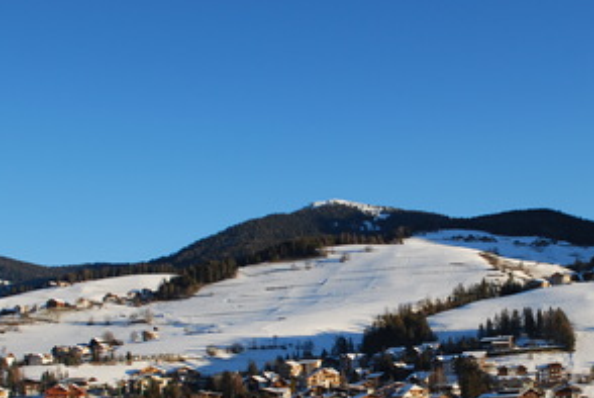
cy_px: 310
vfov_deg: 26.2
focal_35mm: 51
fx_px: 843
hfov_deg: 38.4
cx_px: 400
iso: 100
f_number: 8
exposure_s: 1/250
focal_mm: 20
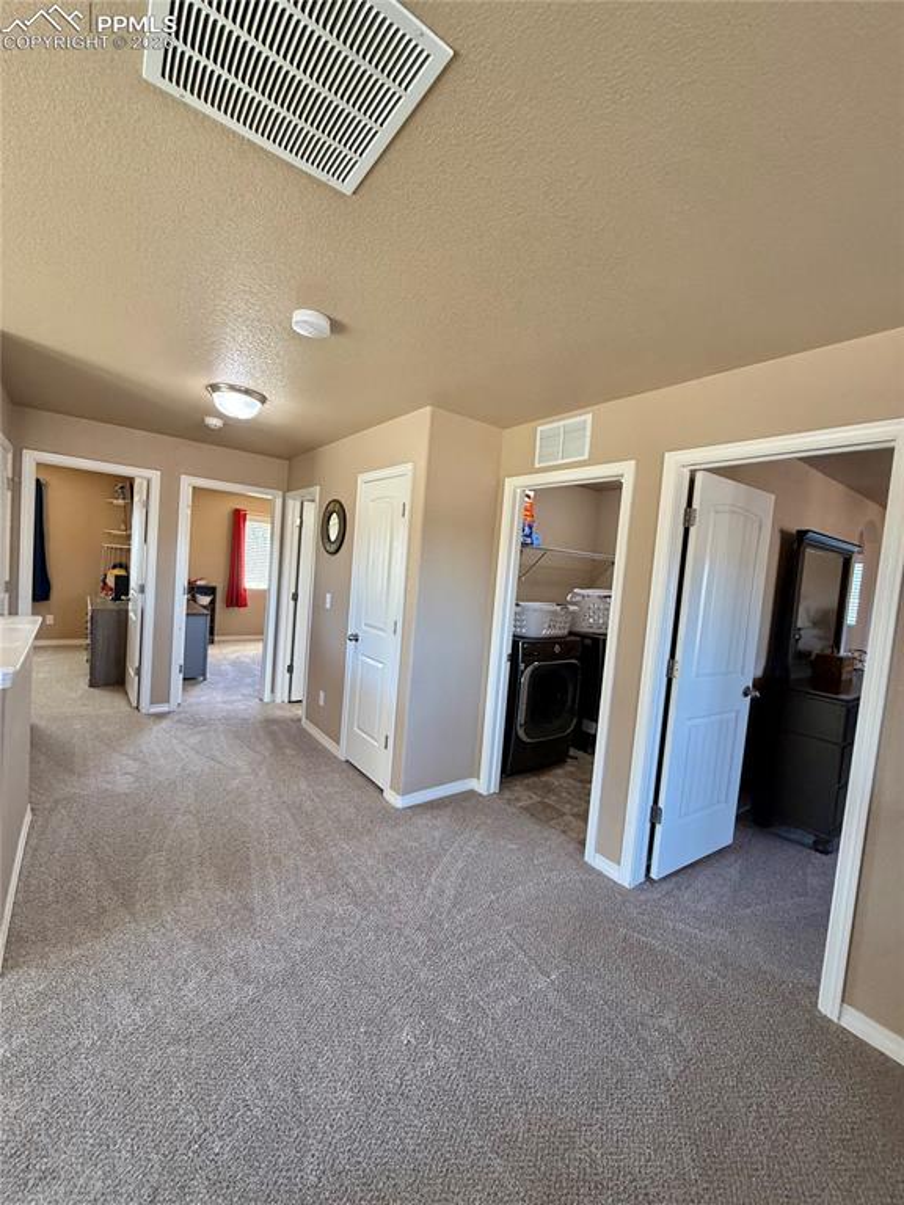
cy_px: 602
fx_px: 487
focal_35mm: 14
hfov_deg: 85.7
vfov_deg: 102.1
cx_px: 452
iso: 250
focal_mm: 2.22
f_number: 2.2
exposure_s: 1/120
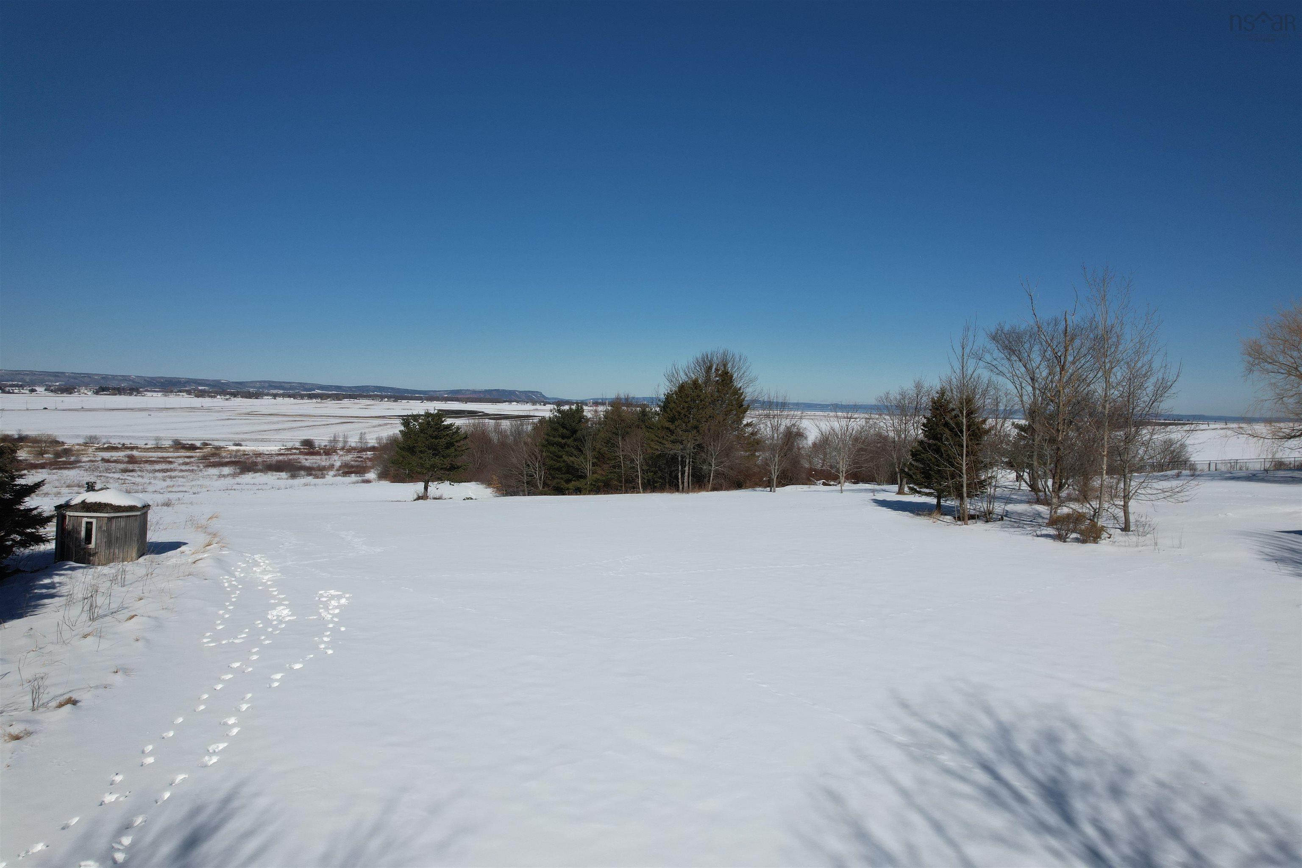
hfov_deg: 78.6
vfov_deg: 57.2
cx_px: 651
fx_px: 796
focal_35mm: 22
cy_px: 434
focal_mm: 8.38
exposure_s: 1/5000
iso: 100
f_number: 2.8
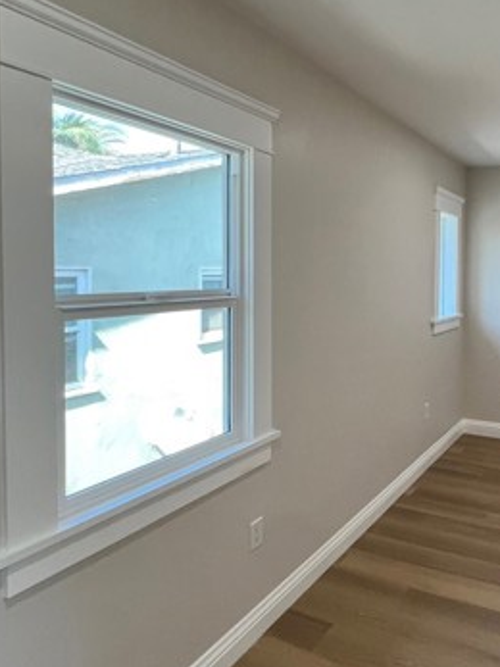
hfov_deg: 51.2
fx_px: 462
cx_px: 437
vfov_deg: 71.2
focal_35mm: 24
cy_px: 284
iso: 100
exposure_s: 1/120
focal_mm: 1.57
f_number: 1.8
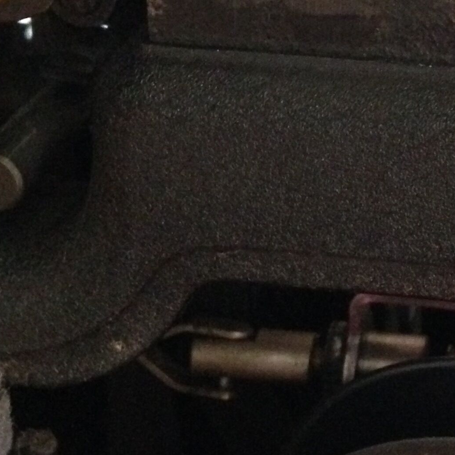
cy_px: 126
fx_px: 1368
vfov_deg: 18.8
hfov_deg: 18.4
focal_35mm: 92
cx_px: 443
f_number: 2.4
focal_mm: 4.12
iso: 800
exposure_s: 1/15
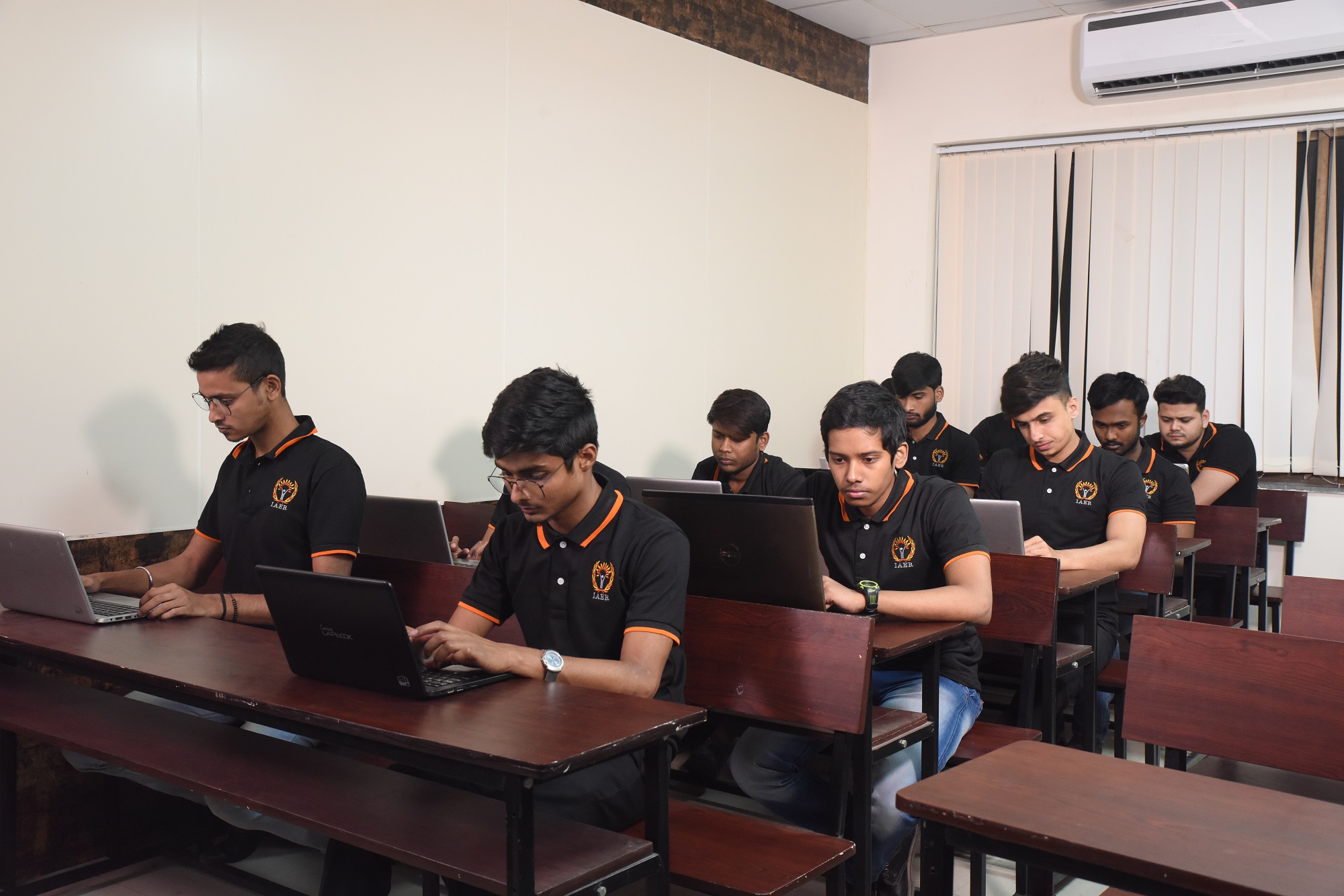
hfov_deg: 54.4
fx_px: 1307
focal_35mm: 35
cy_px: 448
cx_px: 672
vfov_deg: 37.9
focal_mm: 35
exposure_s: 1/40
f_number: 8
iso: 3200
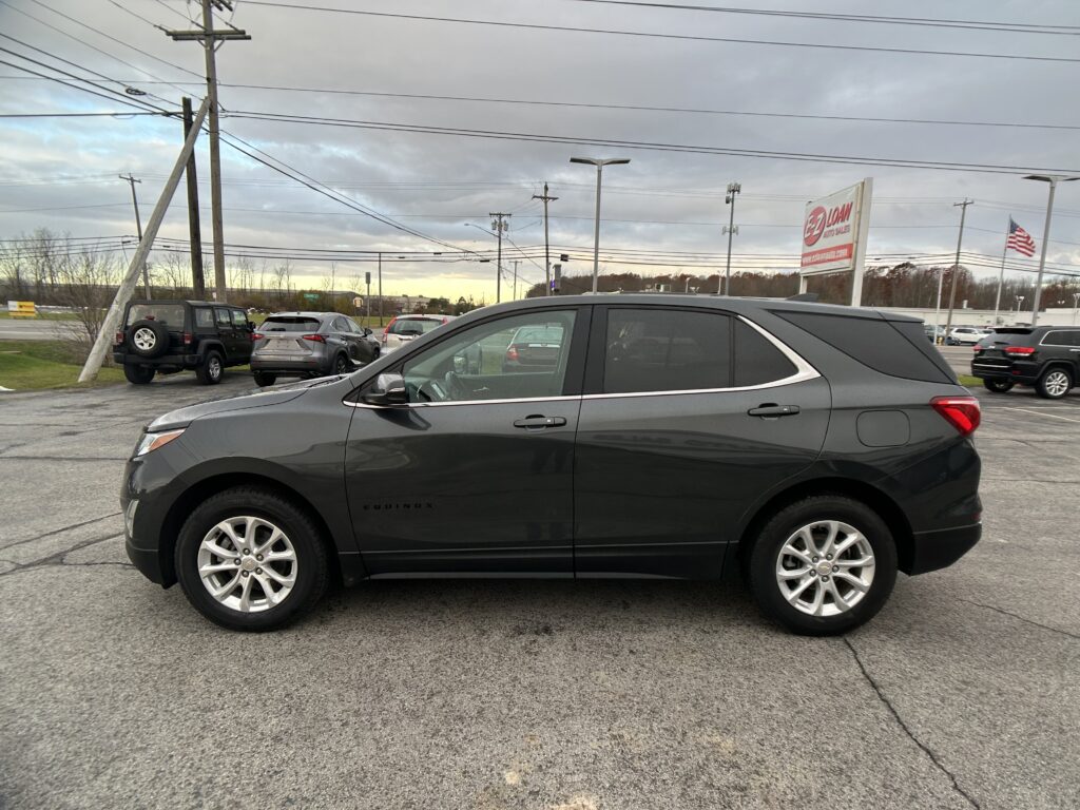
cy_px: 405
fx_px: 811
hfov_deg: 67.3
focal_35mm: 26
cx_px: 540
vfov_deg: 53.1
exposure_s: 1/216
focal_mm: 5.7
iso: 40
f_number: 1.5
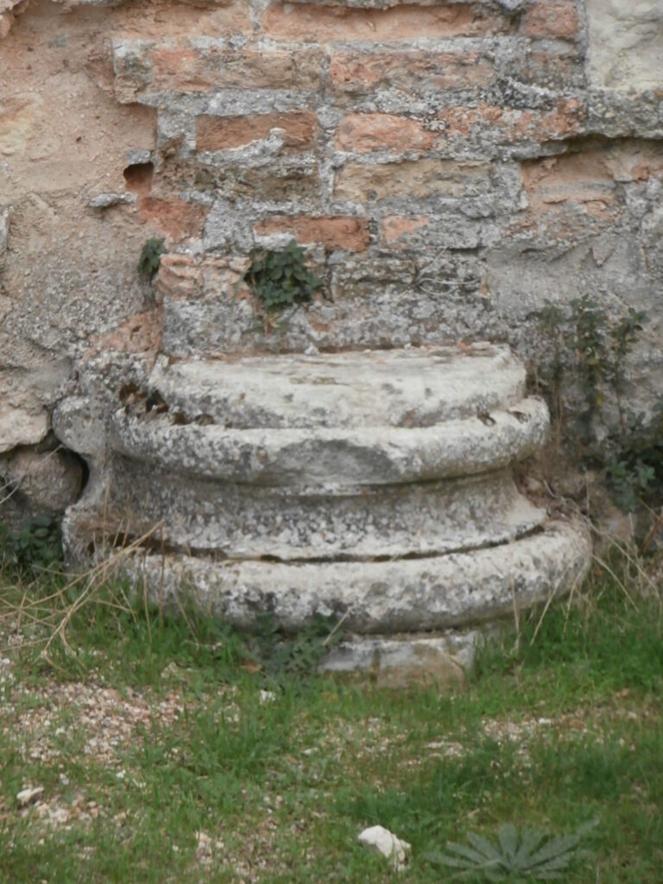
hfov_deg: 7.4
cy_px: 442
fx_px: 5107
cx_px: 332
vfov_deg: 9.9
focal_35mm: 200
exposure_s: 1/125
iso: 200
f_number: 5.8
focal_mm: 35.34
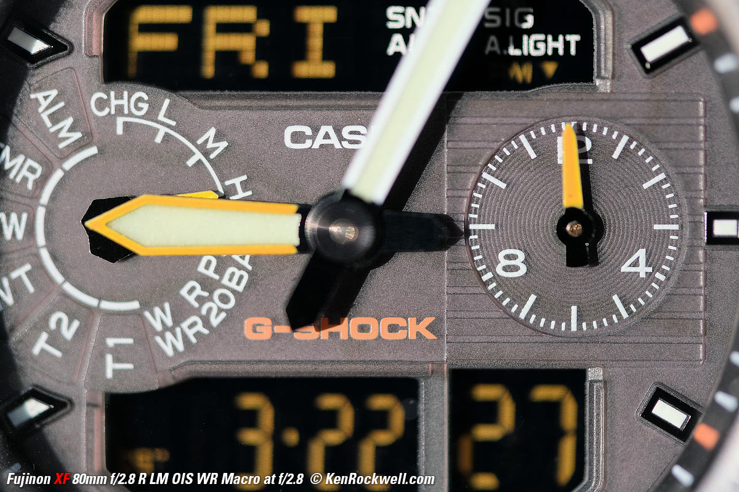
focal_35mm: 120
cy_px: 246
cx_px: 370
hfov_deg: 17.1
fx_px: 2463
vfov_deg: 11.4
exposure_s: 1/2900
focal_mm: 80
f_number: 2.8
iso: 320
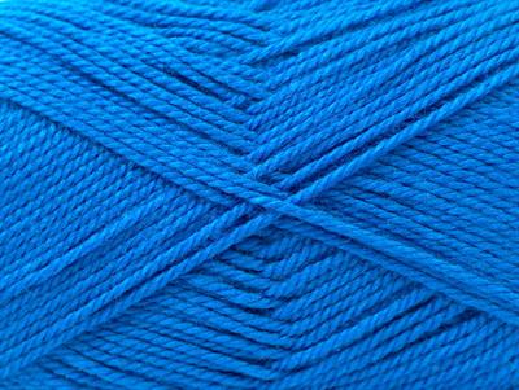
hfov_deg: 17.0
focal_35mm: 116
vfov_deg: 12.8
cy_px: 195
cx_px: 260
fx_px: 1741
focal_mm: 23.76
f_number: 3
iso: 200
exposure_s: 1/7.1
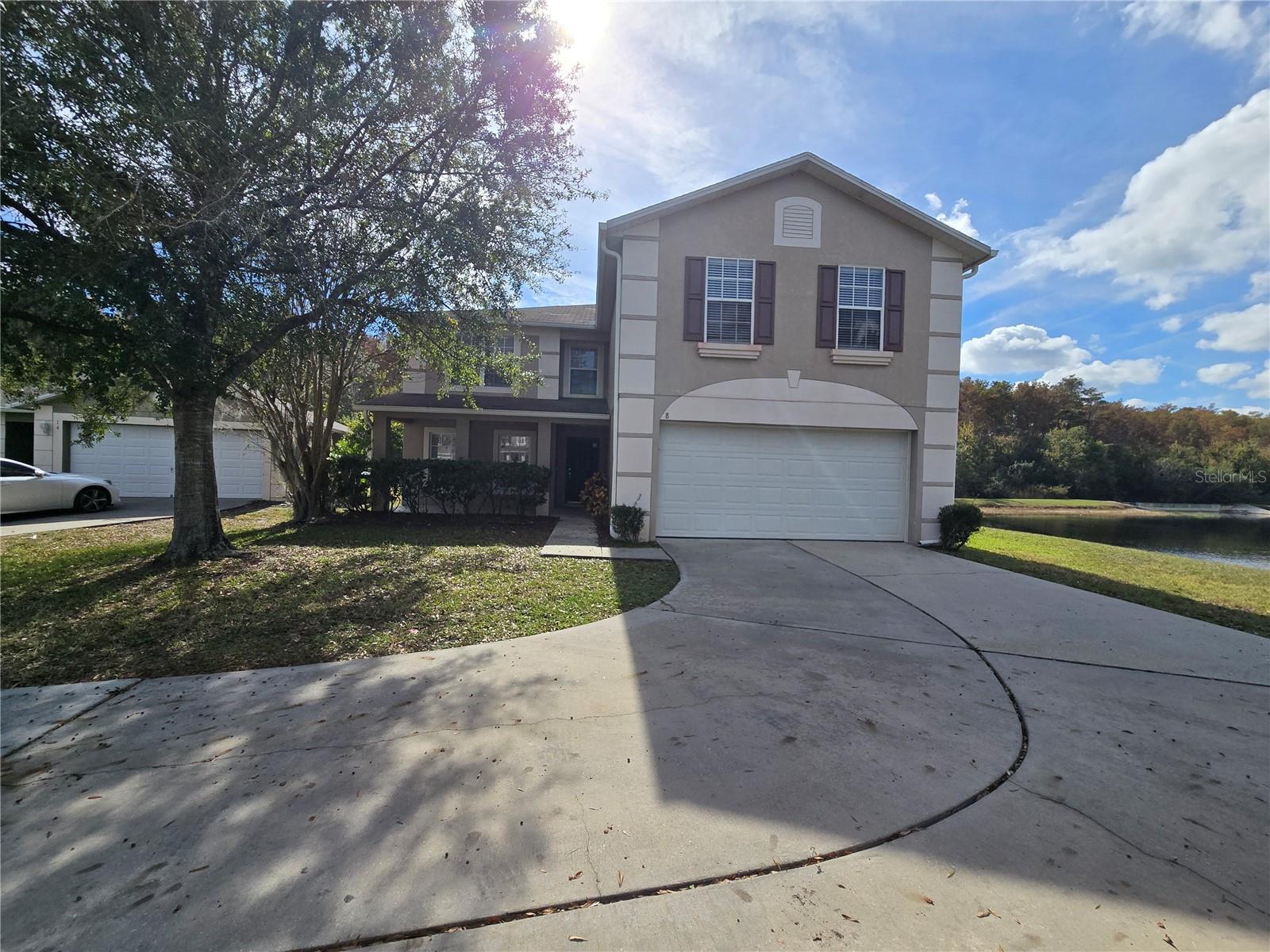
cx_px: 635
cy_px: 476
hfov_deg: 106.2
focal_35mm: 13
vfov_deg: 89.9
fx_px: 477
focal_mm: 2.2
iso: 50
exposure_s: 1/3273
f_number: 2.2
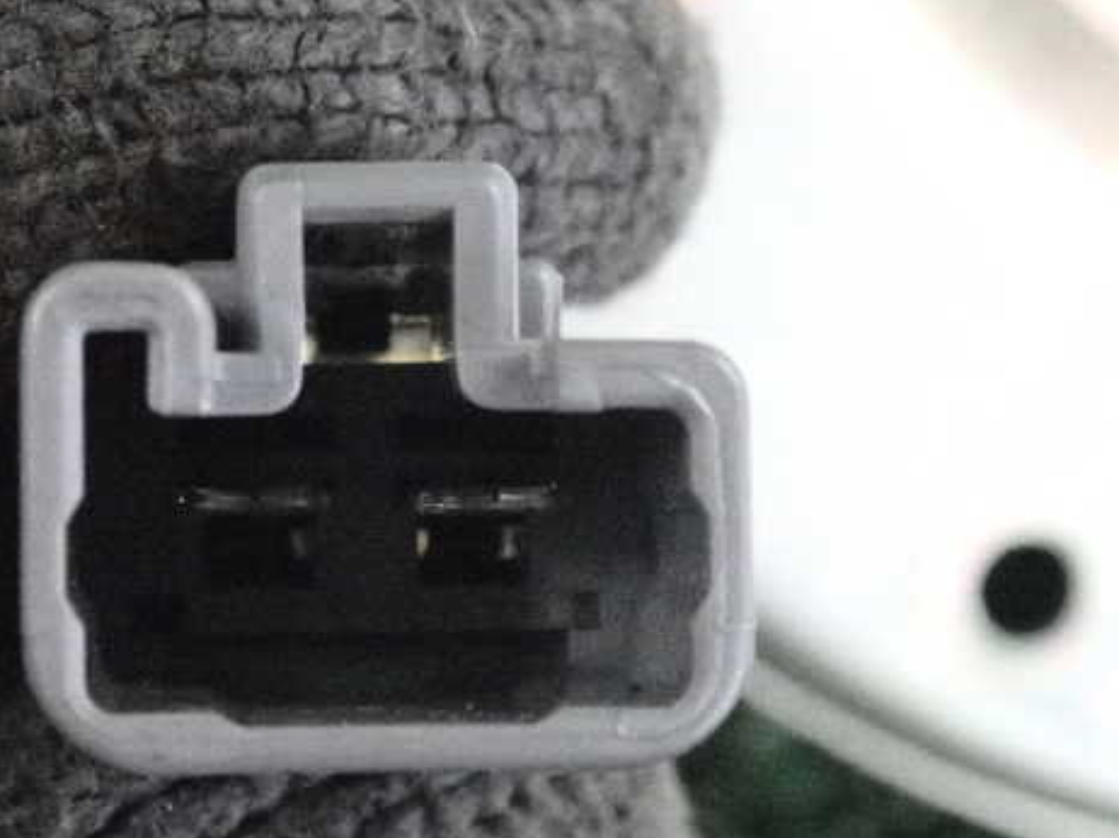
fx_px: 4200
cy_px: 421
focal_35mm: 130
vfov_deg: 11.4
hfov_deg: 15.2
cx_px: 395
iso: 10000
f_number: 4.9
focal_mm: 18
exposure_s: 1/125
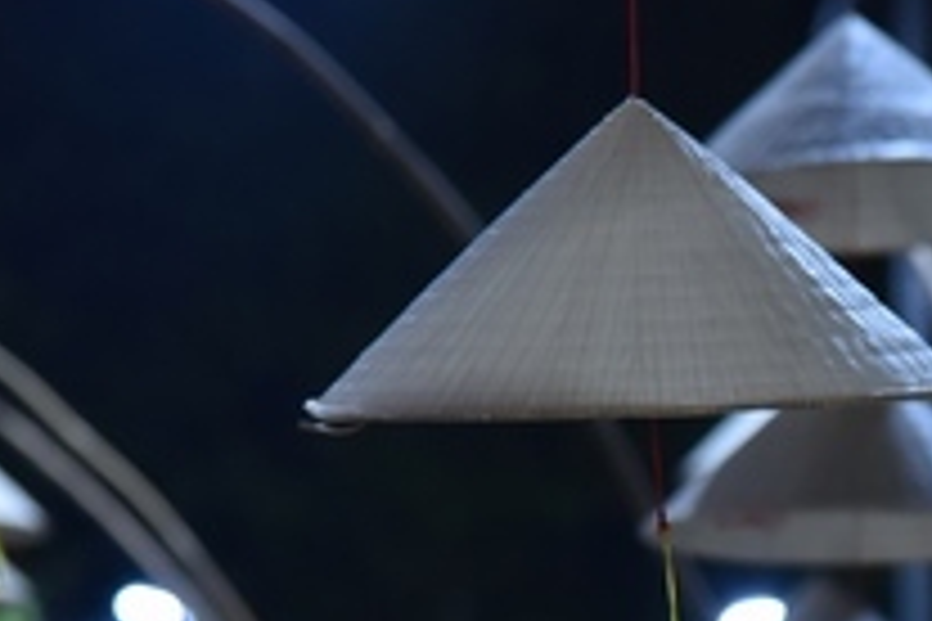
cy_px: 418
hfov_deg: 5.9
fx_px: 9086
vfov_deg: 3.9
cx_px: 639
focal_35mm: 351
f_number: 4
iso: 1600
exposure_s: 1/50
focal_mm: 112
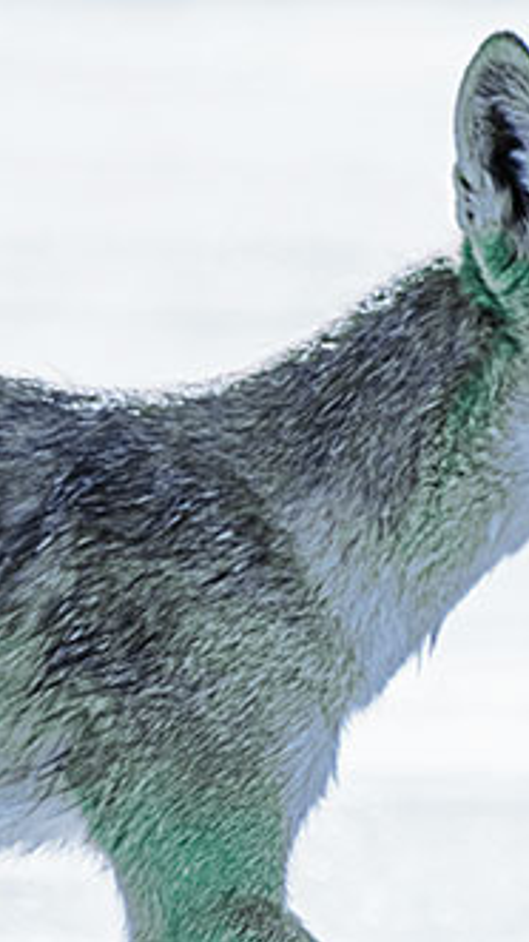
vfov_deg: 1.1
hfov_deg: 0.6
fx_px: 47391
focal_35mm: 1899
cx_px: 361
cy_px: 471
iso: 800
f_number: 13
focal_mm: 1200
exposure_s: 1/1250
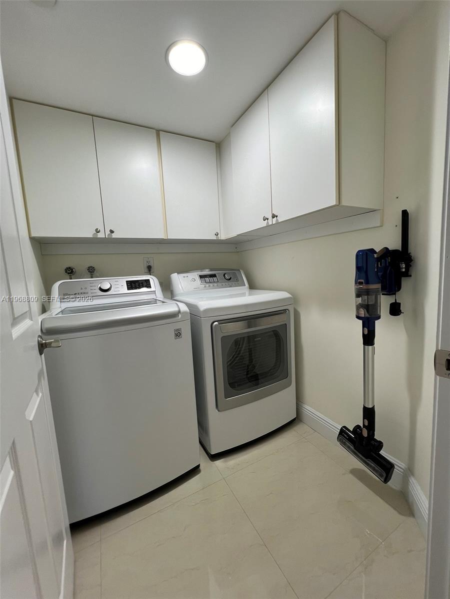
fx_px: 225
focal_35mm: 13
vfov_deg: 106.2
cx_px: 225
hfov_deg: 89.9
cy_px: 300
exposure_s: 1/120
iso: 64
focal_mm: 1.57
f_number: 1.8
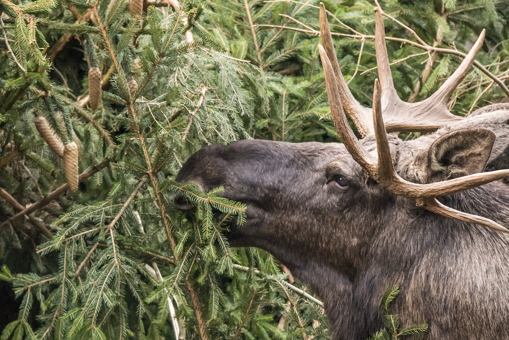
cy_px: 194
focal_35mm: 644
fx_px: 9108
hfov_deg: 3.2
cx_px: 339
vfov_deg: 2.1
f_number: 7.1
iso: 4000
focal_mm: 380
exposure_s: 1/80
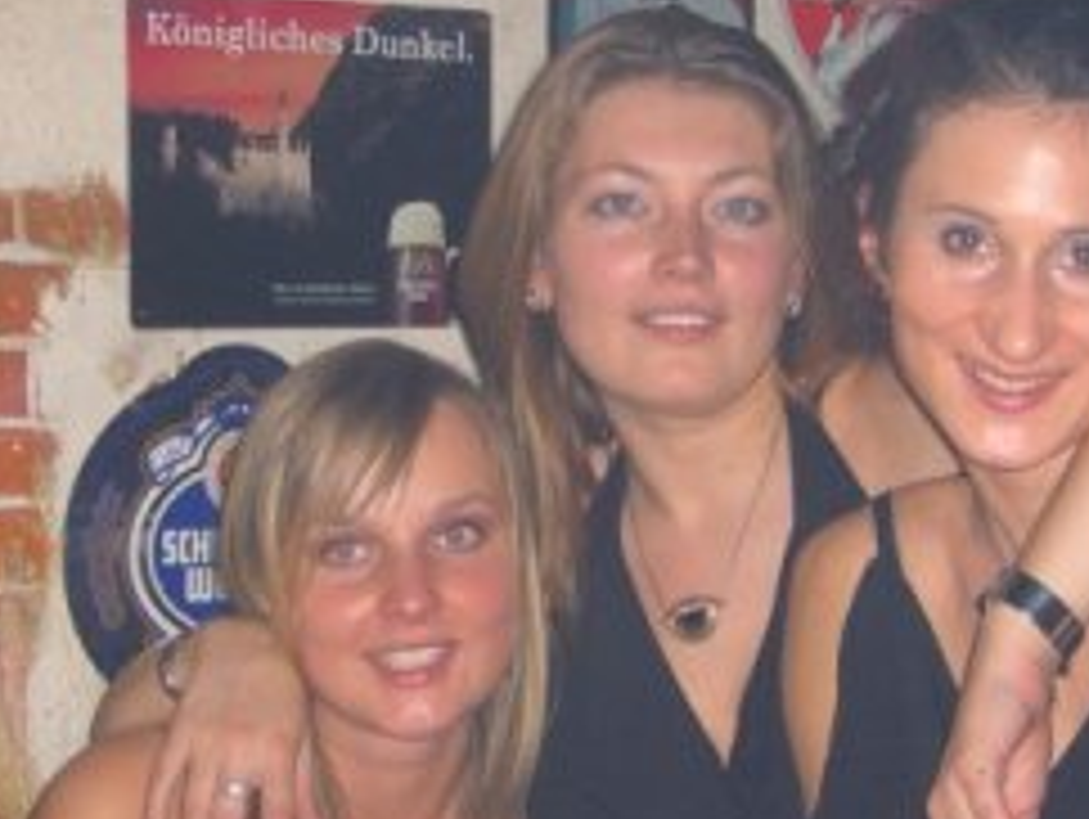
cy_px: 418
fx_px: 3590
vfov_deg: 13.0
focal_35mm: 114
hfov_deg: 17.2
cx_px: 554
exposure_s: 1/60
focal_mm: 9.5
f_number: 3.1
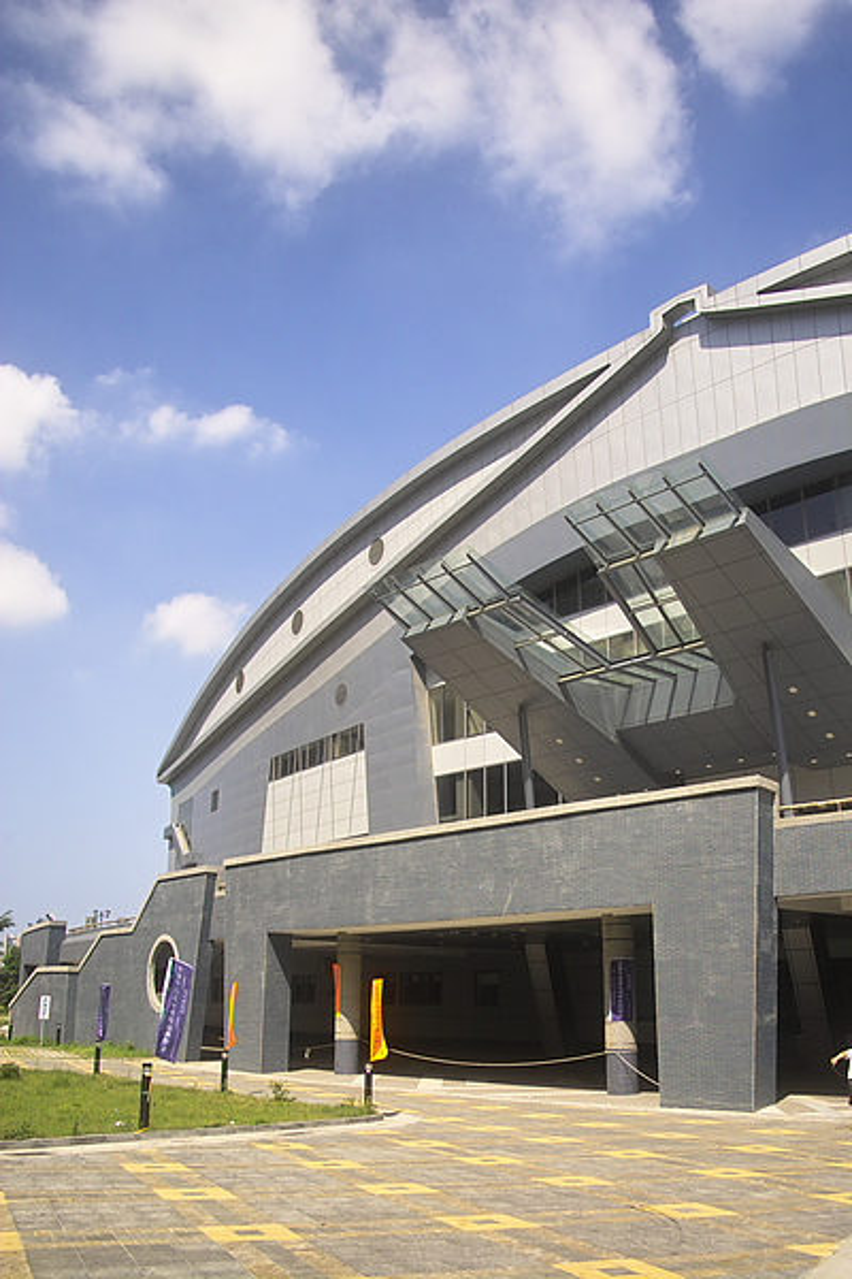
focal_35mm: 31
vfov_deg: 60.3
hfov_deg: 42.3
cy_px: 640
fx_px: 1100
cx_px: 426
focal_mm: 18
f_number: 4.5
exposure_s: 1/800
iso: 100
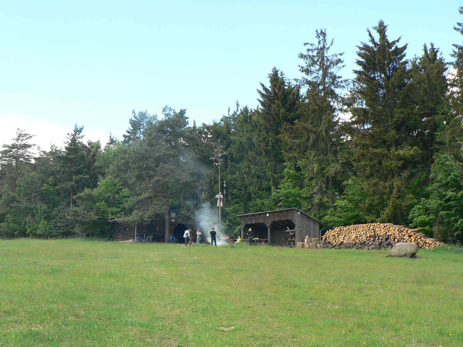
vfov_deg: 39.7
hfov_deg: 51.4
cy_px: 174
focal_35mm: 36
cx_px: 232
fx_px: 482
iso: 80
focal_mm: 6
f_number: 4
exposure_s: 1/125
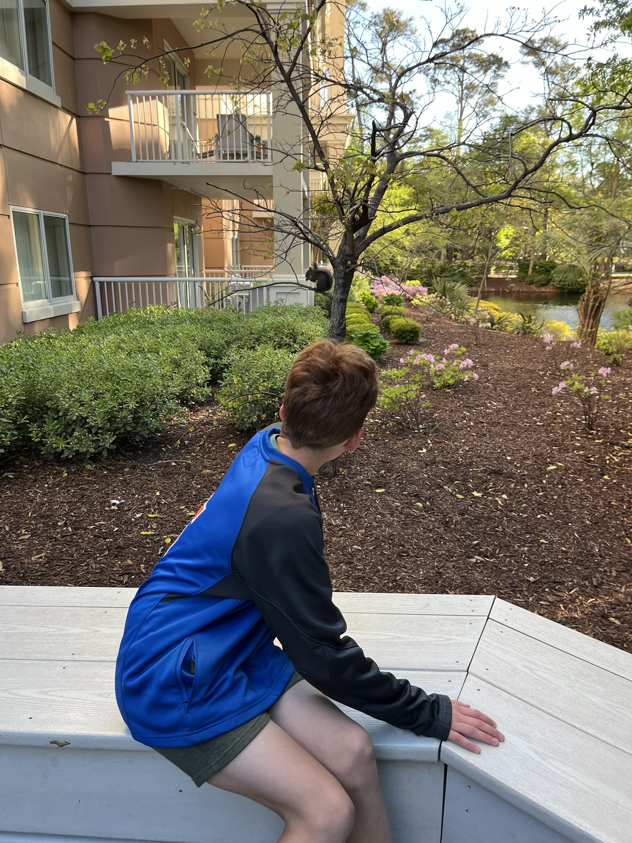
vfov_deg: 67.3
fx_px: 633
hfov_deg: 53.1
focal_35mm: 26
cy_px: 422
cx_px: 316
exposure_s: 1/207
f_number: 1.6
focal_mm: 5.1
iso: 40
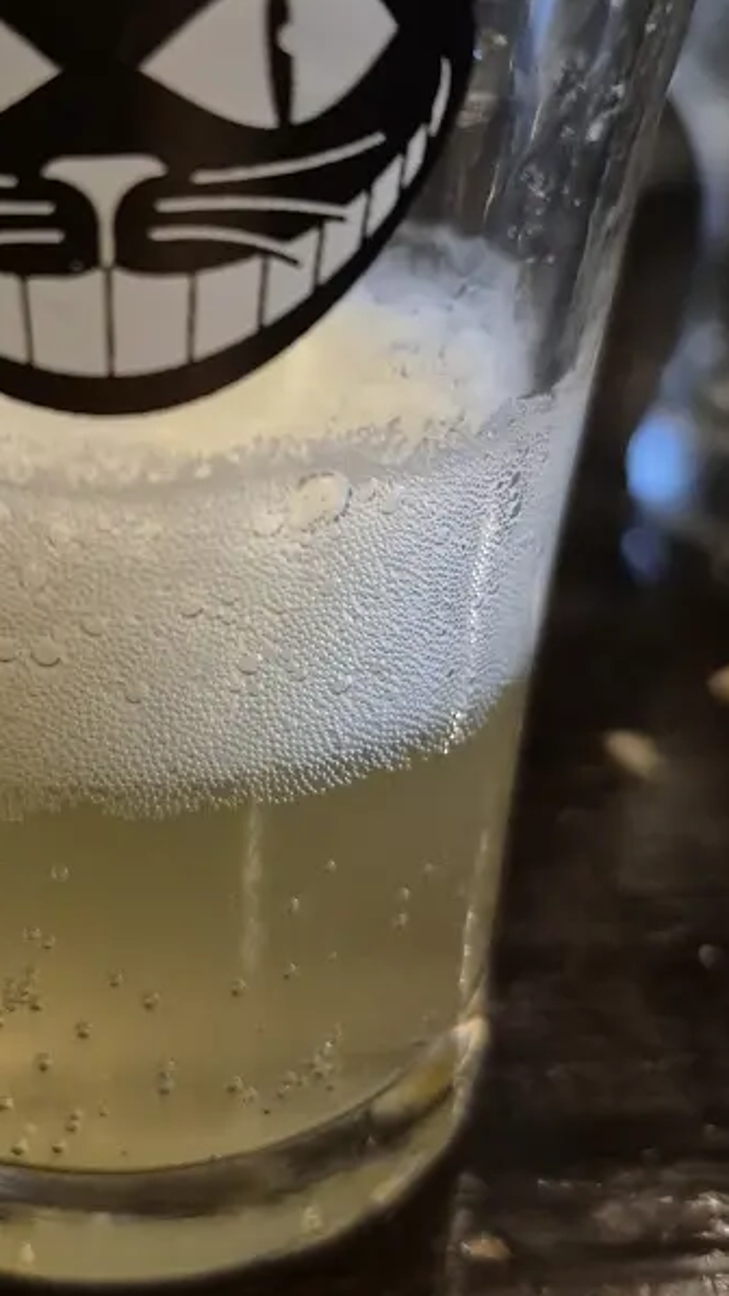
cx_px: 143
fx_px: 1477
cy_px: 501
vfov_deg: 47.0
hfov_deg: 27.2
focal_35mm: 43
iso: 1600
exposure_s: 1/60
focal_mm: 5.4
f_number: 1.8
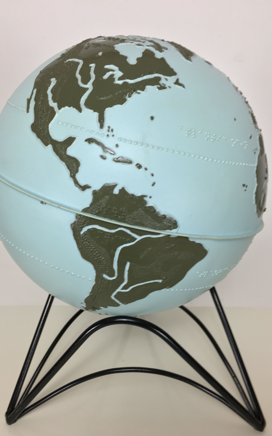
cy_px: 219
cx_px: 123
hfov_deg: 40.6
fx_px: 368
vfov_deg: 61.2
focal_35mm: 31
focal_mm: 4.15
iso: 32
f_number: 2.2
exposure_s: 1/33
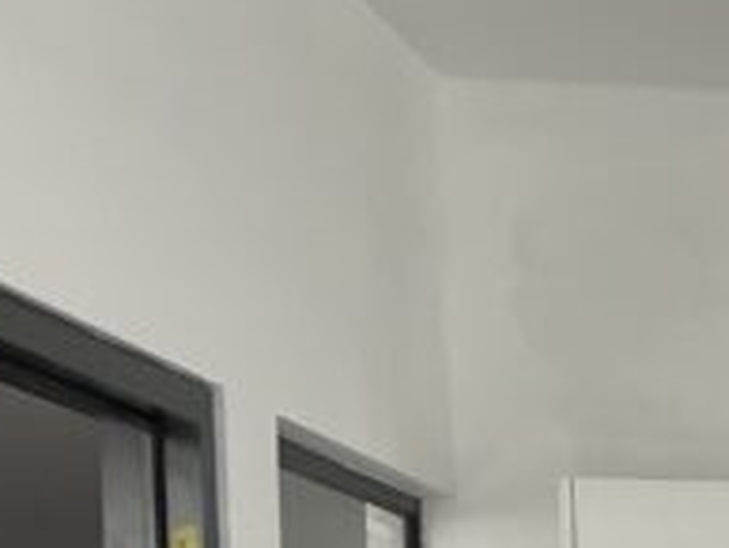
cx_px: 1696
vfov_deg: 10.0
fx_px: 2908
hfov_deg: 11.9
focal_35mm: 138
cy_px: 1104
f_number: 1.6
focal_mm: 4.2
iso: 80
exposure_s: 1/121
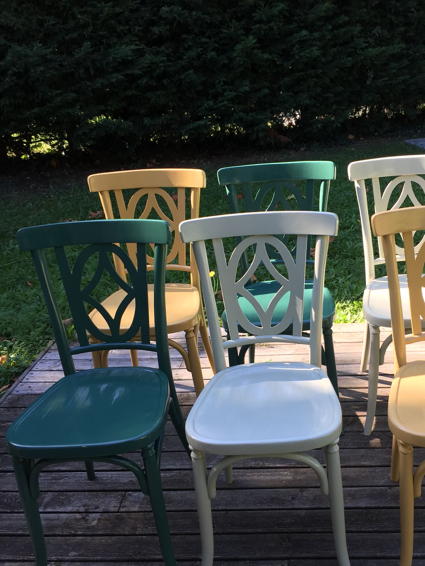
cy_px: 311
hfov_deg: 36.5
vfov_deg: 47.8
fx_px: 638
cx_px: 279
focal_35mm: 39
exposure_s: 1/127
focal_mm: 4.15
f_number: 2.2
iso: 32
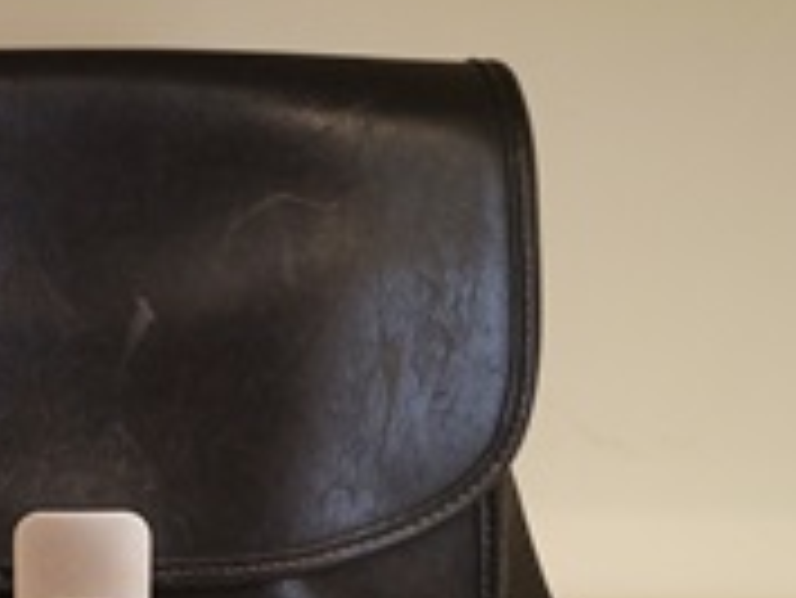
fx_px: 1496
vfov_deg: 21.9
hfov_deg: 27.8
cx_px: -22
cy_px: 580
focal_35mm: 65
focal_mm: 20
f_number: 4
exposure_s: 1/60
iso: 2000
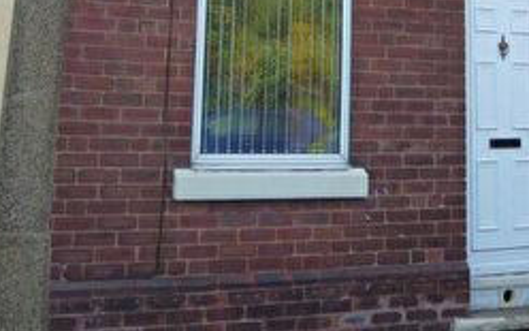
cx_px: 269
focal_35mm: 56
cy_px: -65
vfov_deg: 21.5
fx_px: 807
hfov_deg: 36.3
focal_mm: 4.3
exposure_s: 1/500
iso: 160
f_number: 2.8
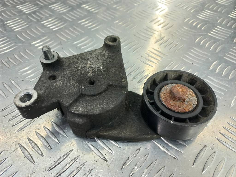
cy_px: 88
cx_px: 118
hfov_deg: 69.4
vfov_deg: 54.9
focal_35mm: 25
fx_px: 170
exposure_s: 1/50
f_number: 1.8
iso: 100
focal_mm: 4.6
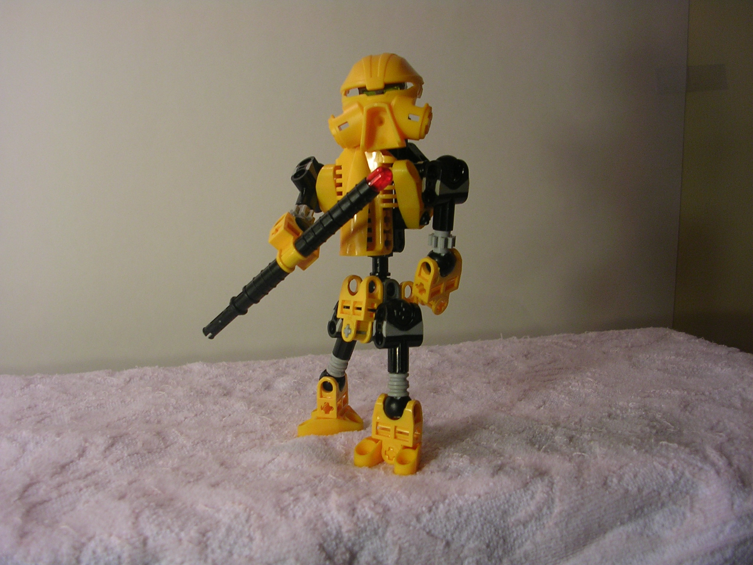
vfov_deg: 37.7
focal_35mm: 38
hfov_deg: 49.0
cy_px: 282
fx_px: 827
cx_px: 376
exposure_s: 1/30
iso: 50
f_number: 2.8
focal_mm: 5.8
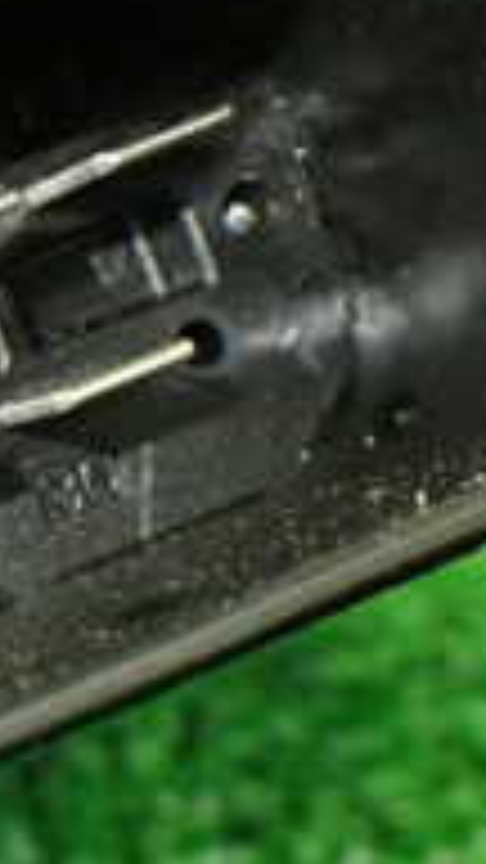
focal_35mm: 102
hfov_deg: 10.5
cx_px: -616
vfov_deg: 20.9
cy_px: 549
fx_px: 2337
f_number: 2.3
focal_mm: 5.4
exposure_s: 1/125
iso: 800
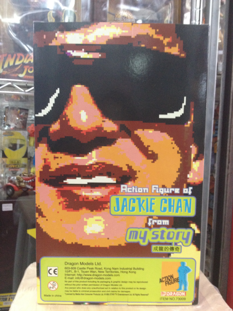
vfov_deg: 52.6
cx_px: 116
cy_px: 156
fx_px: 314
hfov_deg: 40.7
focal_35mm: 35
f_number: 2.4
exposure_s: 1/20
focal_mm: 4.28
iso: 250
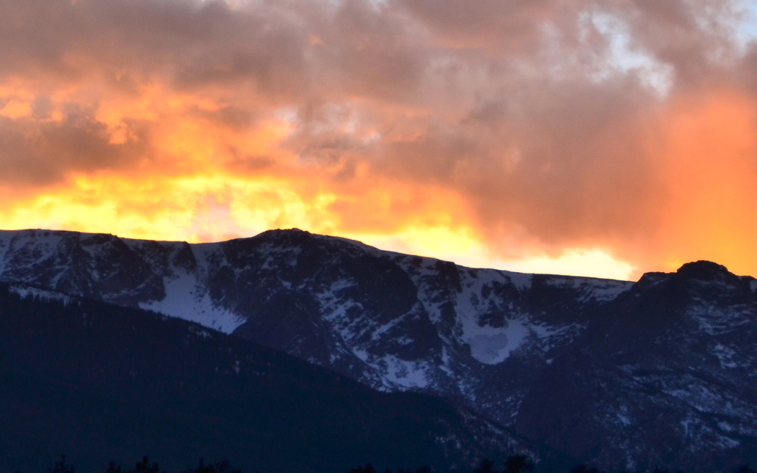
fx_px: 4971
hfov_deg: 8.6
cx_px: -56
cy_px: 198
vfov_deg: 5.4
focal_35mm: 241
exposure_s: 1/200
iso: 200
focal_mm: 70
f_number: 7.1
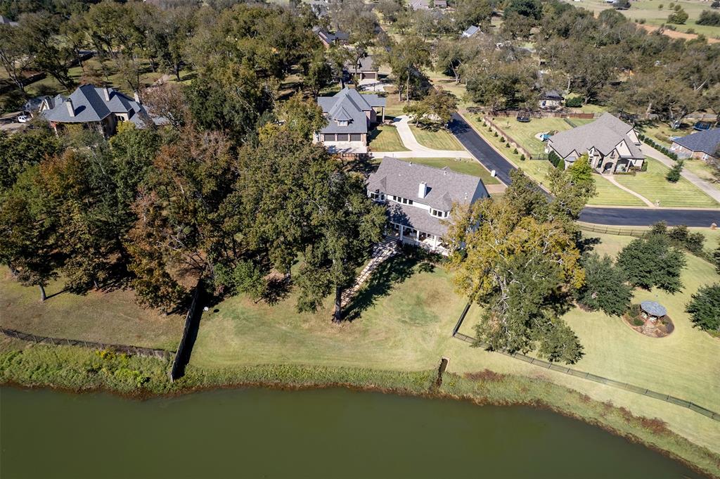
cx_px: 360
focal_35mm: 22
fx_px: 440
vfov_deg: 57.1
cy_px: 240
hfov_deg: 78.6
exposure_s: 1/2000
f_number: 2.8
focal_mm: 8.38
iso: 100
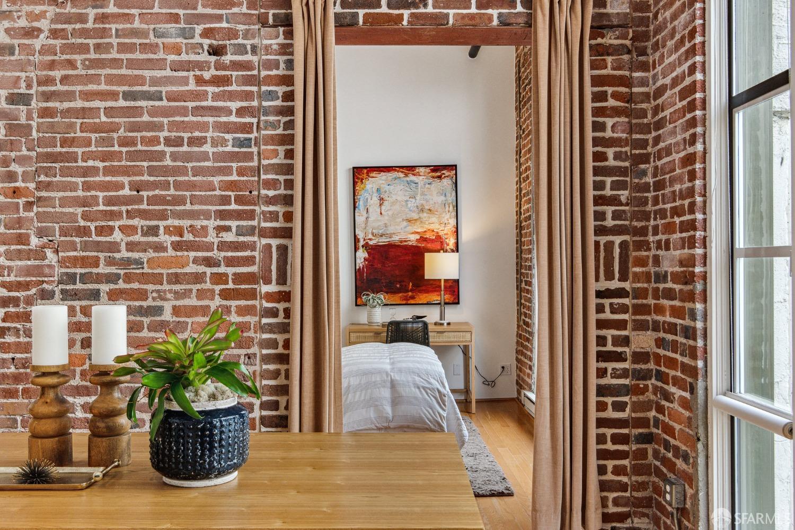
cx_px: 398
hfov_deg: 54.5
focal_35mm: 35
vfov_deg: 37.8
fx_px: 773
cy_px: 265
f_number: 16
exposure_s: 1/20
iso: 400
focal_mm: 35
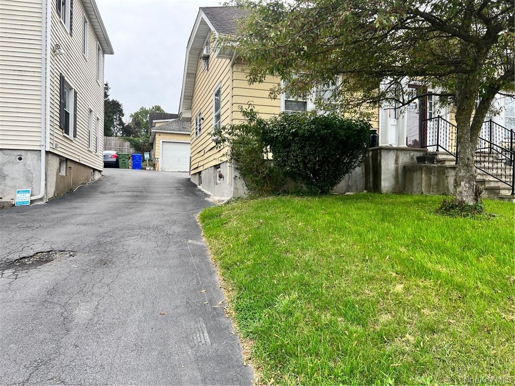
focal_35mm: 26
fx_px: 387
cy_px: 193
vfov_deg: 53.1
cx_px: 258
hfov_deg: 67.3
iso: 50
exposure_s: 1/182
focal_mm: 5.7
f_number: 1.5
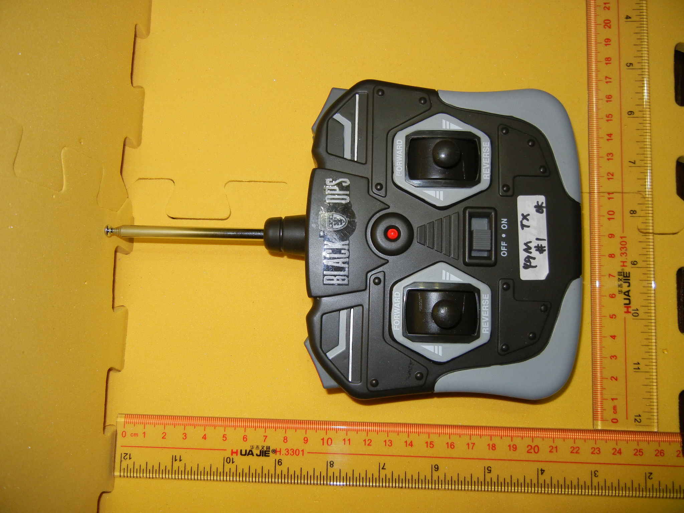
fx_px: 593
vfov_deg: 46.8
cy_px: 256
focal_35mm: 30
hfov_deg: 60.0
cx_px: 342
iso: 200
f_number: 3.5
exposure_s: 1/30
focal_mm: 5.4
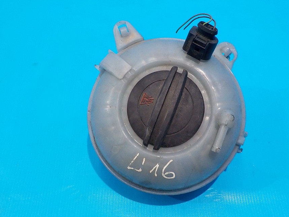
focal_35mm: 36
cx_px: 167
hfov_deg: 51.1
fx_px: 301
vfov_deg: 39.7
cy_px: 105
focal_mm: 4.1
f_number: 3.3
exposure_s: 1/30
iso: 280
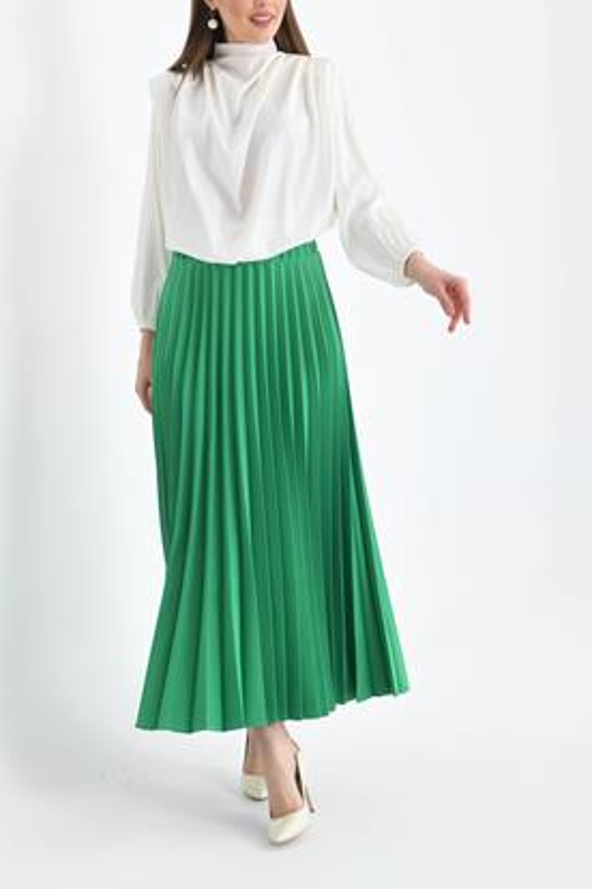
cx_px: 247
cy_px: 435
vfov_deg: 30.5
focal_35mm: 66
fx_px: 1631
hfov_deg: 20.6
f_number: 7.1
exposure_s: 1/125
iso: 250
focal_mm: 48
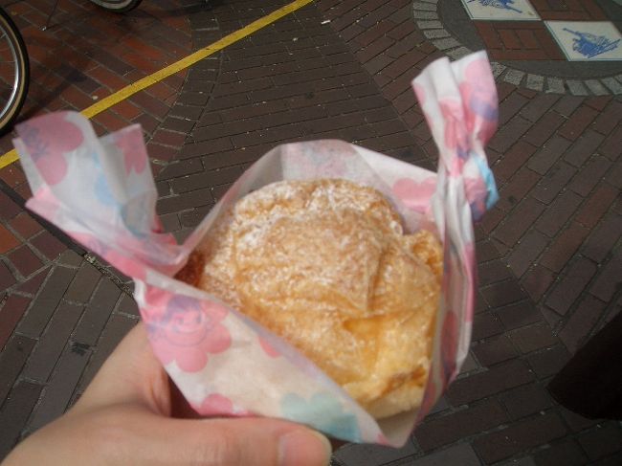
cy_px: 233
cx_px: 311
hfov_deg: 51.4
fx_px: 647
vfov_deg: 39.6
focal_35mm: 36
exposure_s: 1/320
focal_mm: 4.8
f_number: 4
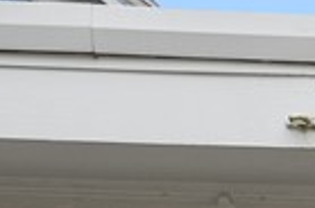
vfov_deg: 5.3
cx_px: 868
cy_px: 769
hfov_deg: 7.8
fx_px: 2052
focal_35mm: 235
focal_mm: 30
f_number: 7.1
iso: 640
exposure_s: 1/250
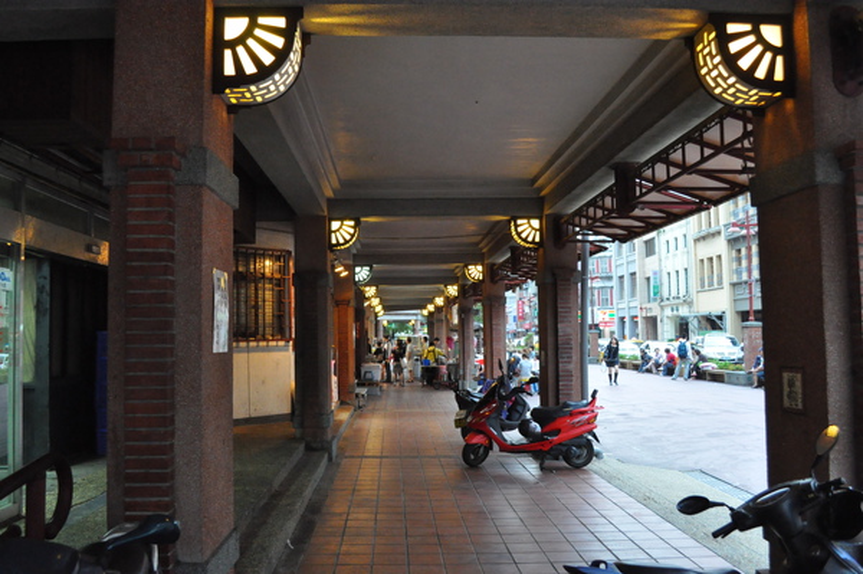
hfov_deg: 62.0
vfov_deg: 43.5
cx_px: 432
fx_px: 719
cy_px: 287
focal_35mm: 30
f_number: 5.6
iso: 3200
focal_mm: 20
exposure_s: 1/60
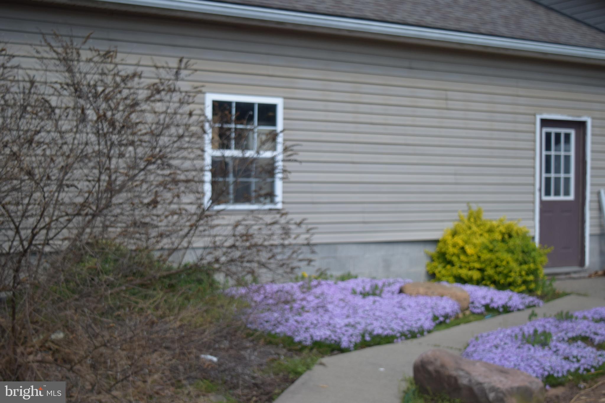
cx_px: 302
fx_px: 857
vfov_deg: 26.5
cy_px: 202
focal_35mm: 51
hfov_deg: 38.9
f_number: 4.5
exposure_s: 1/1250
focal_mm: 34
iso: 200
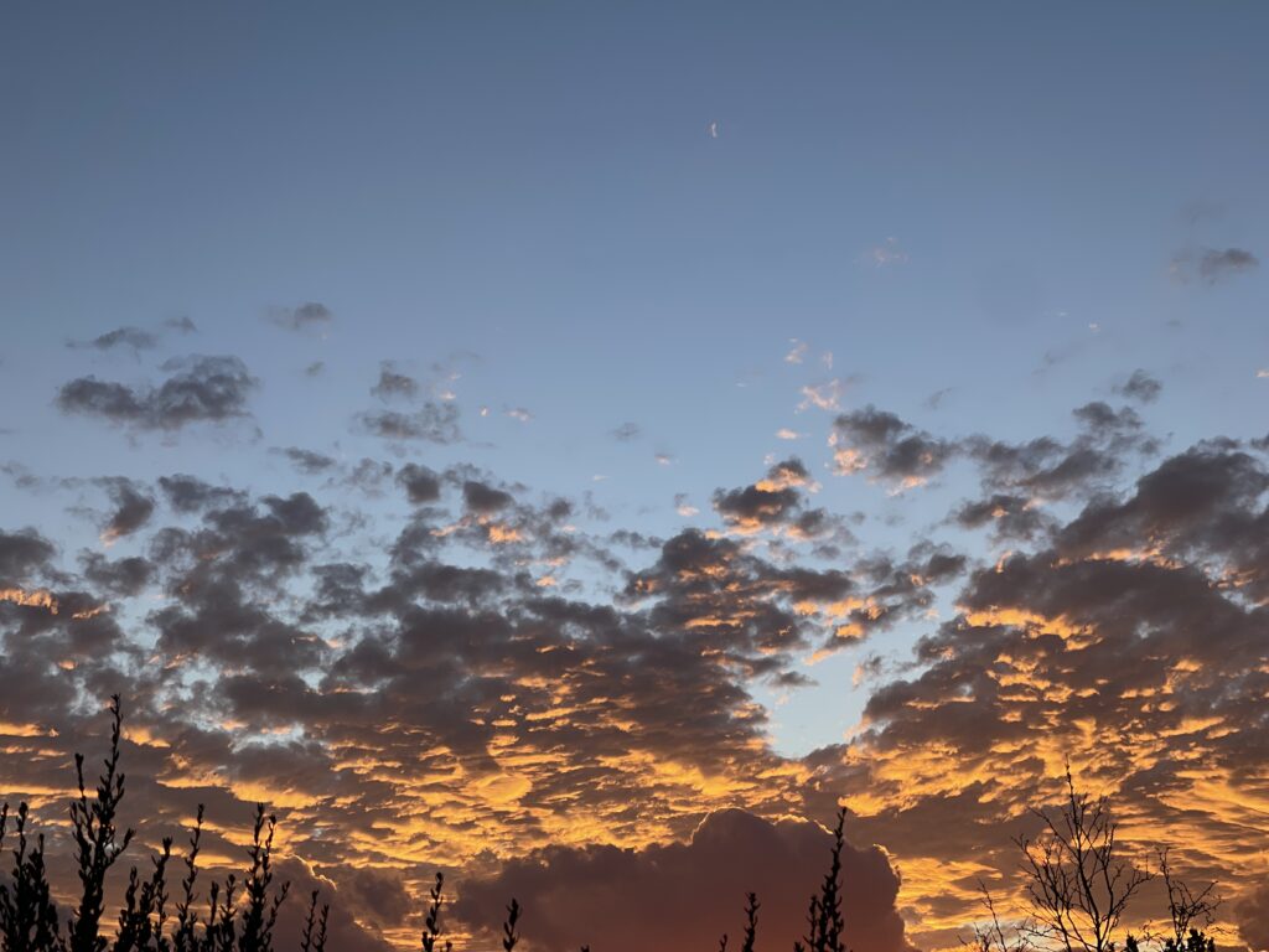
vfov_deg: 22.9
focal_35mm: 64
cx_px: 634
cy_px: 476
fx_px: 2346
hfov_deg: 30.3
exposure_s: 1/217
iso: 25
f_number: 2.2
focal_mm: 7.5
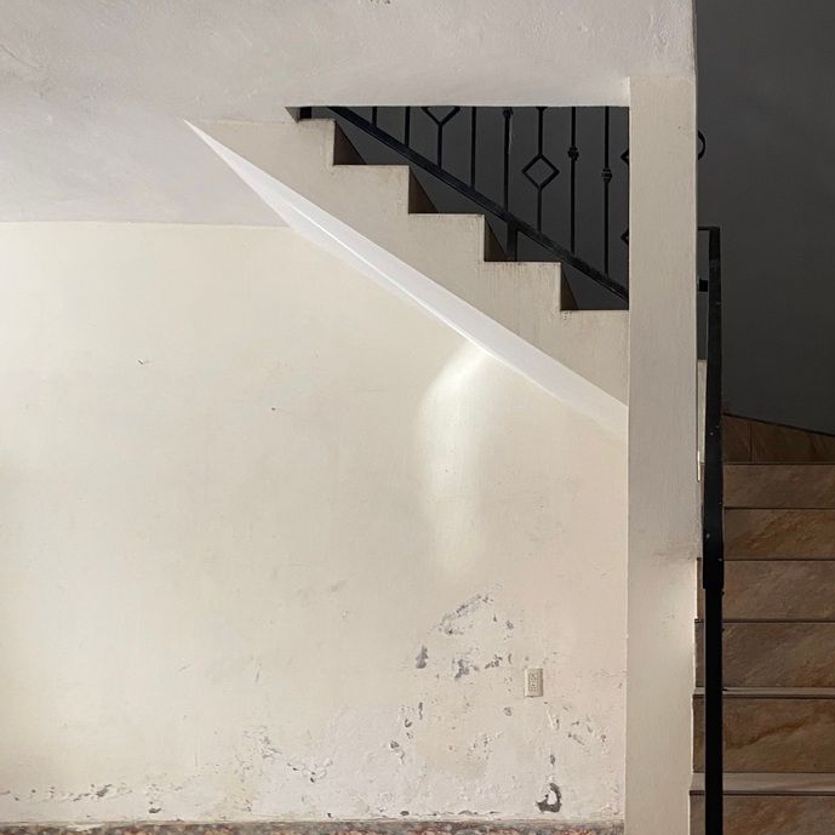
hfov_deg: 40.0
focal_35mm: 40
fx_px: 1092
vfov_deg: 41.8
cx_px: 679
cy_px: 467
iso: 125
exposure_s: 1/64
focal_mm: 4.25
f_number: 1.8
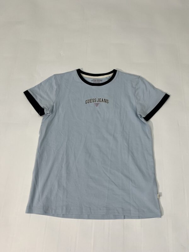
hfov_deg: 53.1
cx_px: 94
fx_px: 189
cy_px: 126
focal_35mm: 26
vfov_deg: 67.3
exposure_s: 1/100
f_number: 1.6
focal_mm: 5.1
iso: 50
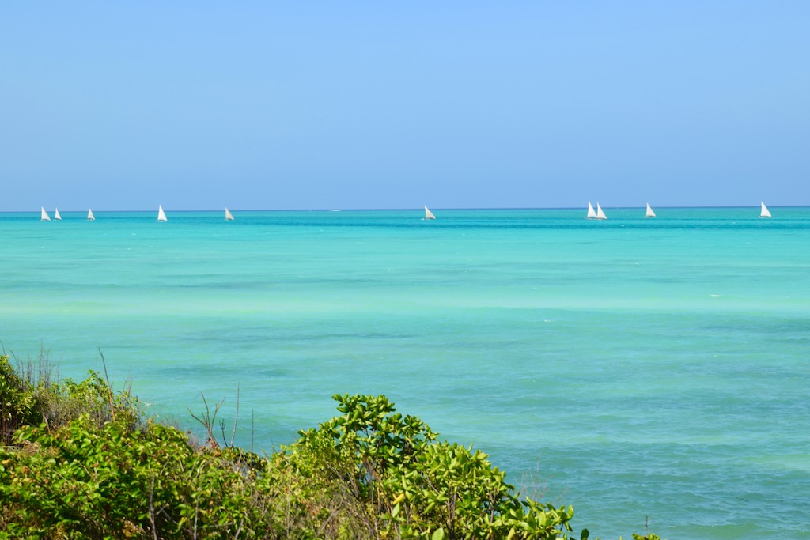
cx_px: 405
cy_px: 270
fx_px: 2363
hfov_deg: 19.5
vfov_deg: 13.0
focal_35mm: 105
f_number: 10
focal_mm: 70
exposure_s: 1/400
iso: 200
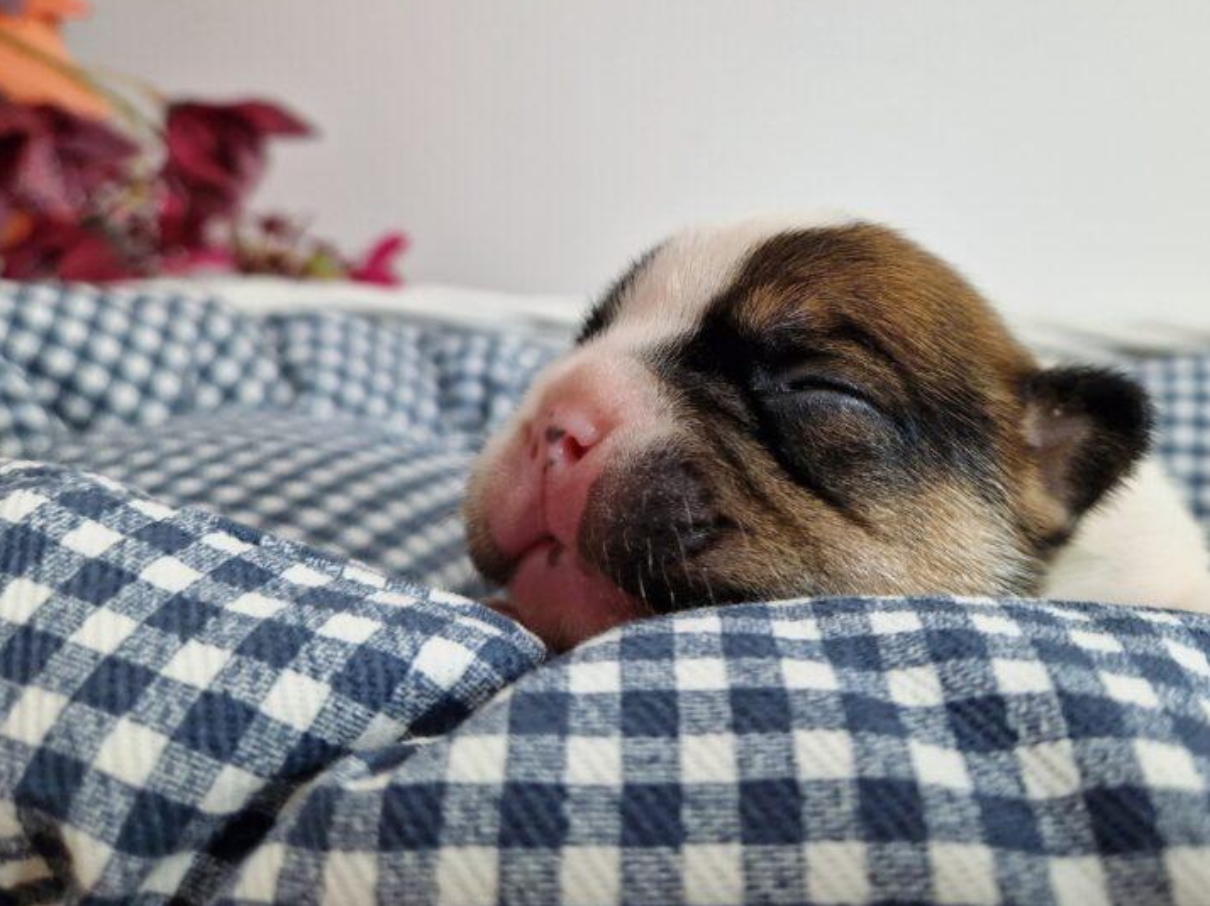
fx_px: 1153
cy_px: 285
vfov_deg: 42.2
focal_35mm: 33
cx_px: 749
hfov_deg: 54.8
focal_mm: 5.4
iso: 50
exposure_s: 1/100
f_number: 1.8
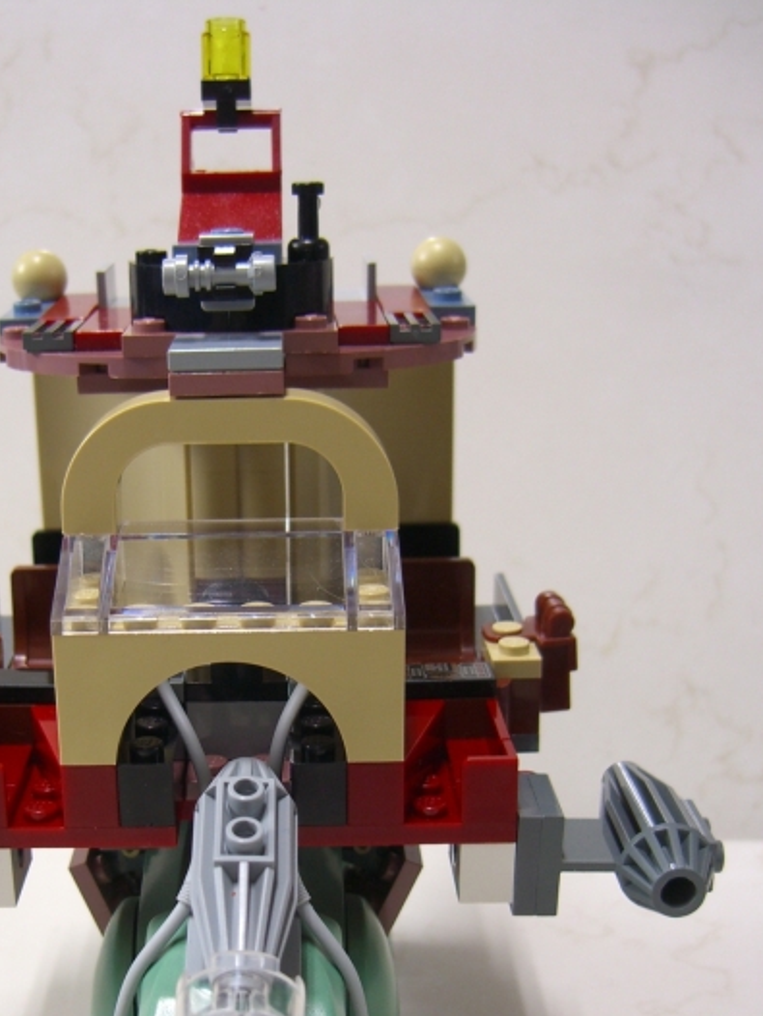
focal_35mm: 52
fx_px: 1527
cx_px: 247
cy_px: 691
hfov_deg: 27.9
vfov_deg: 36.4
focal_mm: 7.9
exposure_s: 1/8
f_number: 2.8
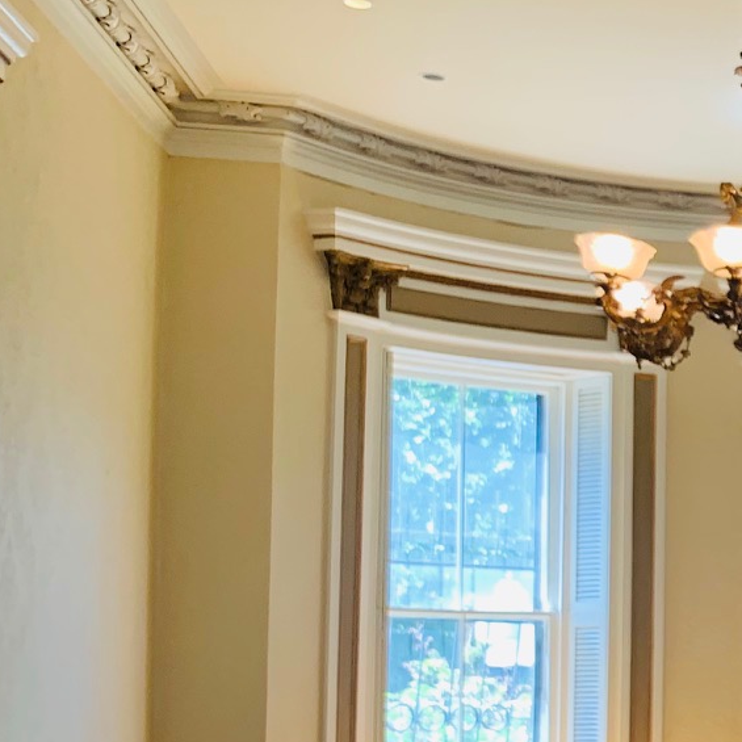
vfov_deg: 20.9
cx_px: 1309
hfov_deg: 17.4
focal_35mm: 82
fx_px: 1989
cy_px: 588
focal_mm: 4.25
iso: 100
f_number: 1.8
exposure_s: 1/102
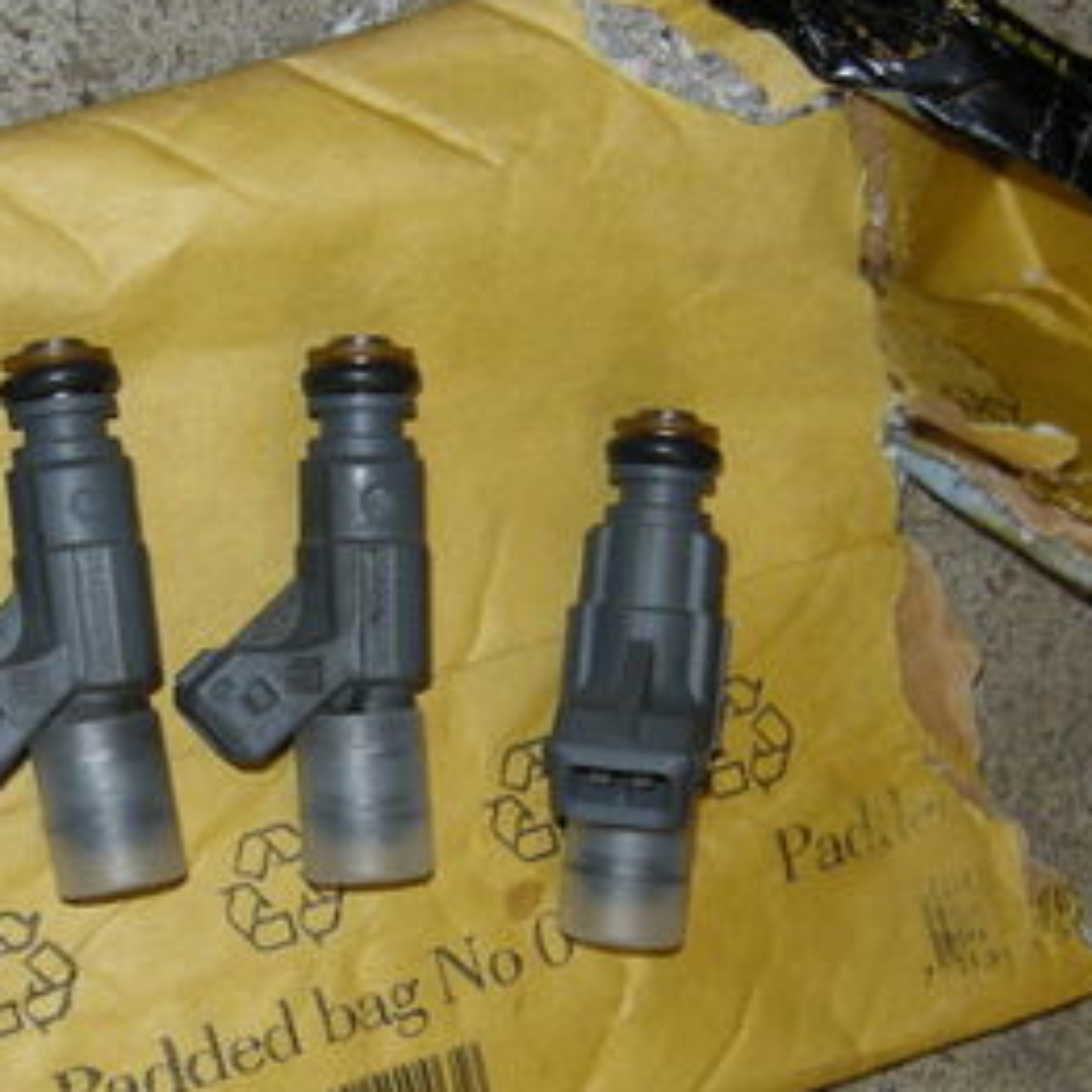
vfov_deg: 22.7
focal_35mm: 76
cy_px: 695
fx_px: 2712
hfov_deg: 22.5
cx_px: 251
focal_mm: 7.5
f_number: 2.7
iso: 64
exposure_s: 1/30
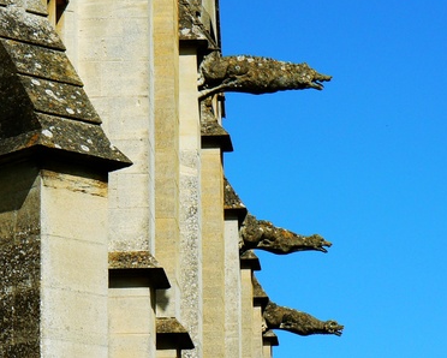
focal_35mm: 193
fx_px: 2555
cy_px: 179
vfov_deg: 8.0
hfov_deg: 10.0
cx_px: 232
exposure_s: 1/500
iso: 80
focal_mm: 25.1
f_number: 8
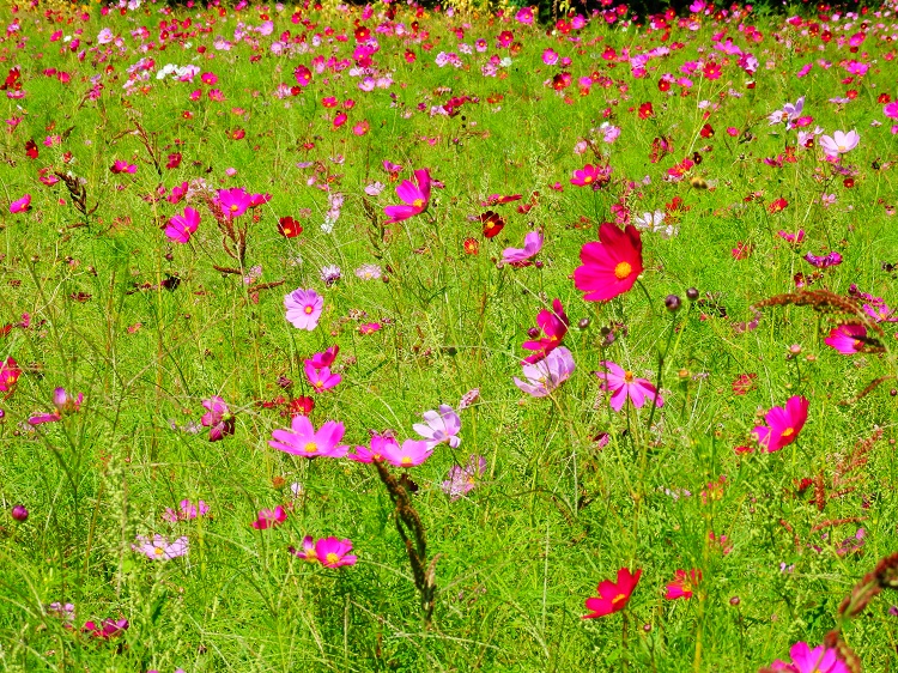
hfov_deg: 17.0
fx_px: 3008
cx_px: 449
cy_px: 336
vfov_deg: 12.8
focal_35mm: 116
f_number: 5.2
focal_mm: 20.9
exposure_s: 1/320
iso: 80
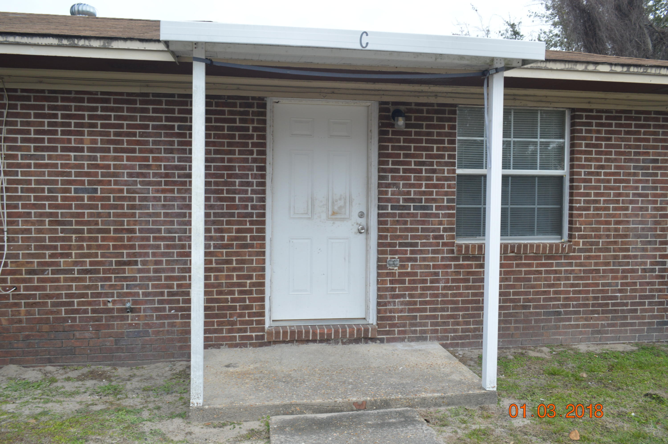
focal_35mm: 30
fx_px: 556
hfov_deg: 62.0
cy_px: 222
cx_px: 334
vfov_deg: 43.5
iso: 280
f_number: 5.6
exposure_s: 1/125
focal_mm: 20
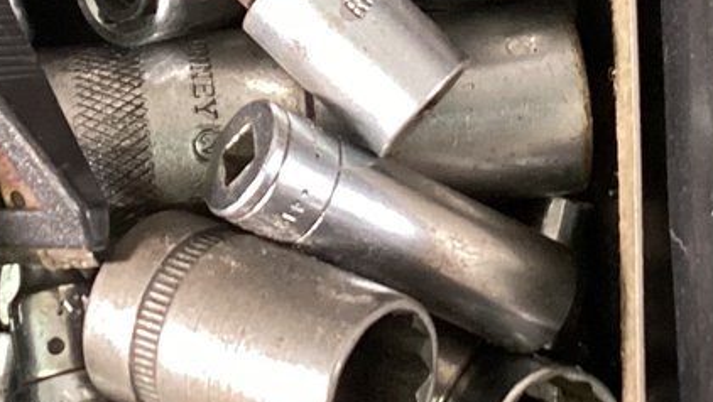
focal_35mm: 121
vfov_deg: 9.7
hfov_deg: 17.7
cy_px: -222
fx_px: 2289
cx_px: 388
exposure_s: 1/40
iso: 250
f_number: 2.4
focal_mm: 3.3
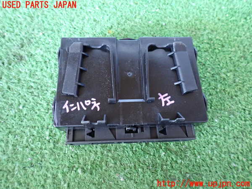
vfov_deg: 54.9
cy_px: 94
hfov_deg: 69.4
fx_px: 182
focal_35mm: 25
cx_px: 126
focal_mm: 4.5
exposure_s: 1/30
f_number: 2
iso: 640
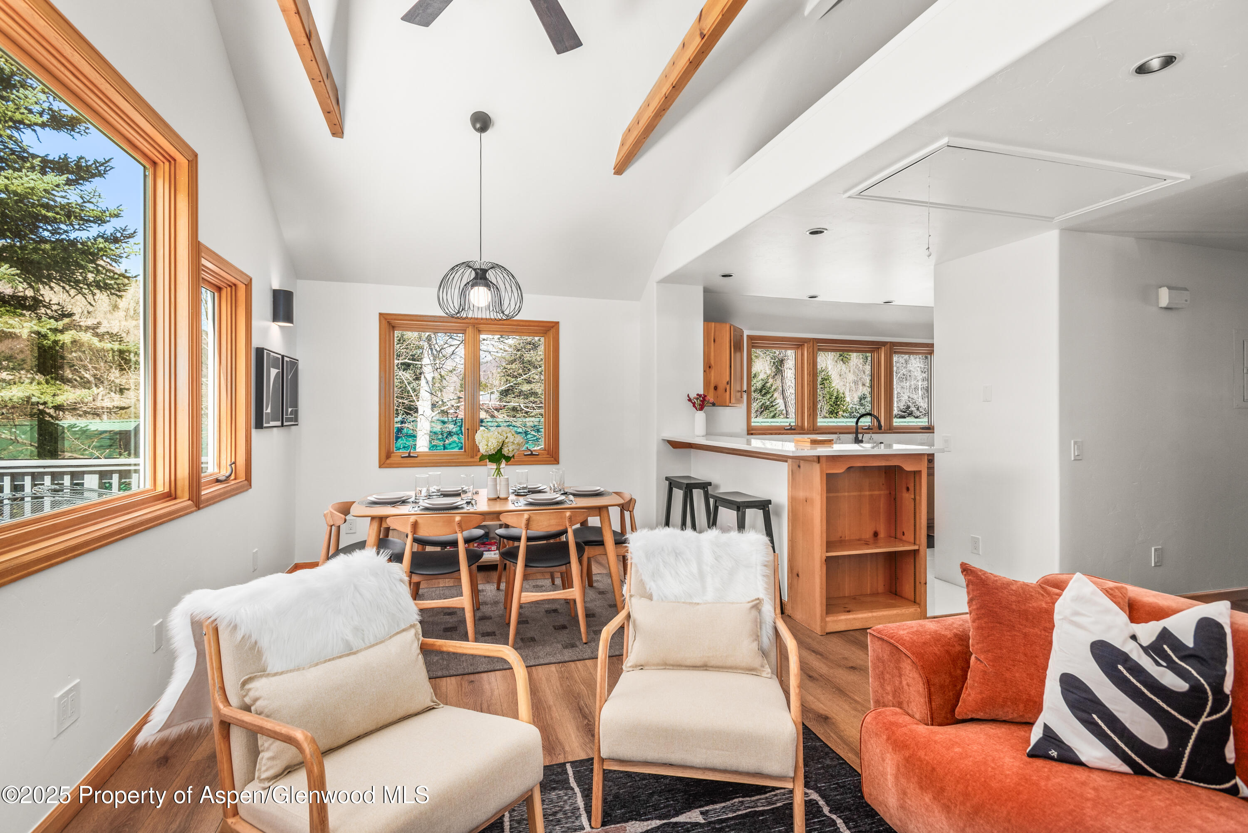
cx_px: 624
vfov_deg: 70.5
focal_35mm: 17
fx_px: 589
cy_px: 416
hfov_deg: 93.3
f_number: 7.1
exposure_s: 1/30
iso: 400
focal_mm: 17
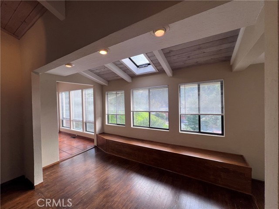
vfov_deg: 89.9
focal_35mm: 13
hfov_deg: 106.2
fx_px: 105
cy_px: 104
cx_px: 140
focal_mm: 1.57
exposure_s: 1/120
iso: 40
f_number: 1.8
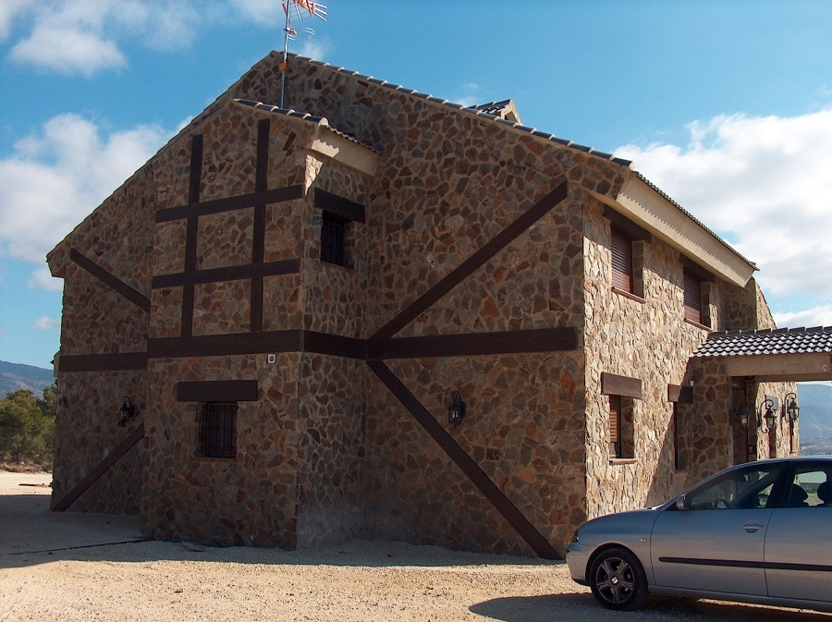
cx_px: 416
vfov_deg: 38.6
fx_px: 888
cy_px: 311
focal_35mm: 37
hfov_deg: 50.2
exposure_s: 1/971
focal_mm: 7.6
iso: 100
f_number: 4.8
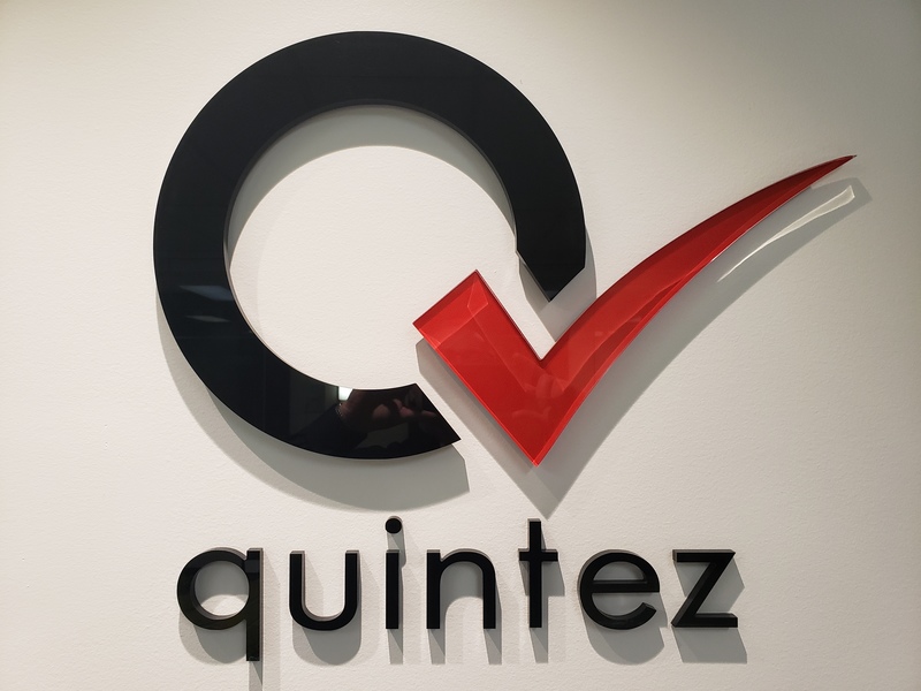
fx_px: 692
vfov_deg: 53.1
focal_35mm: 26
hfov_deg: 67.3
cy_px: 346
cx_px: 460
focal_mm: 4.3
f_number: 2.4
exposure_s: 1/60
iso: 250
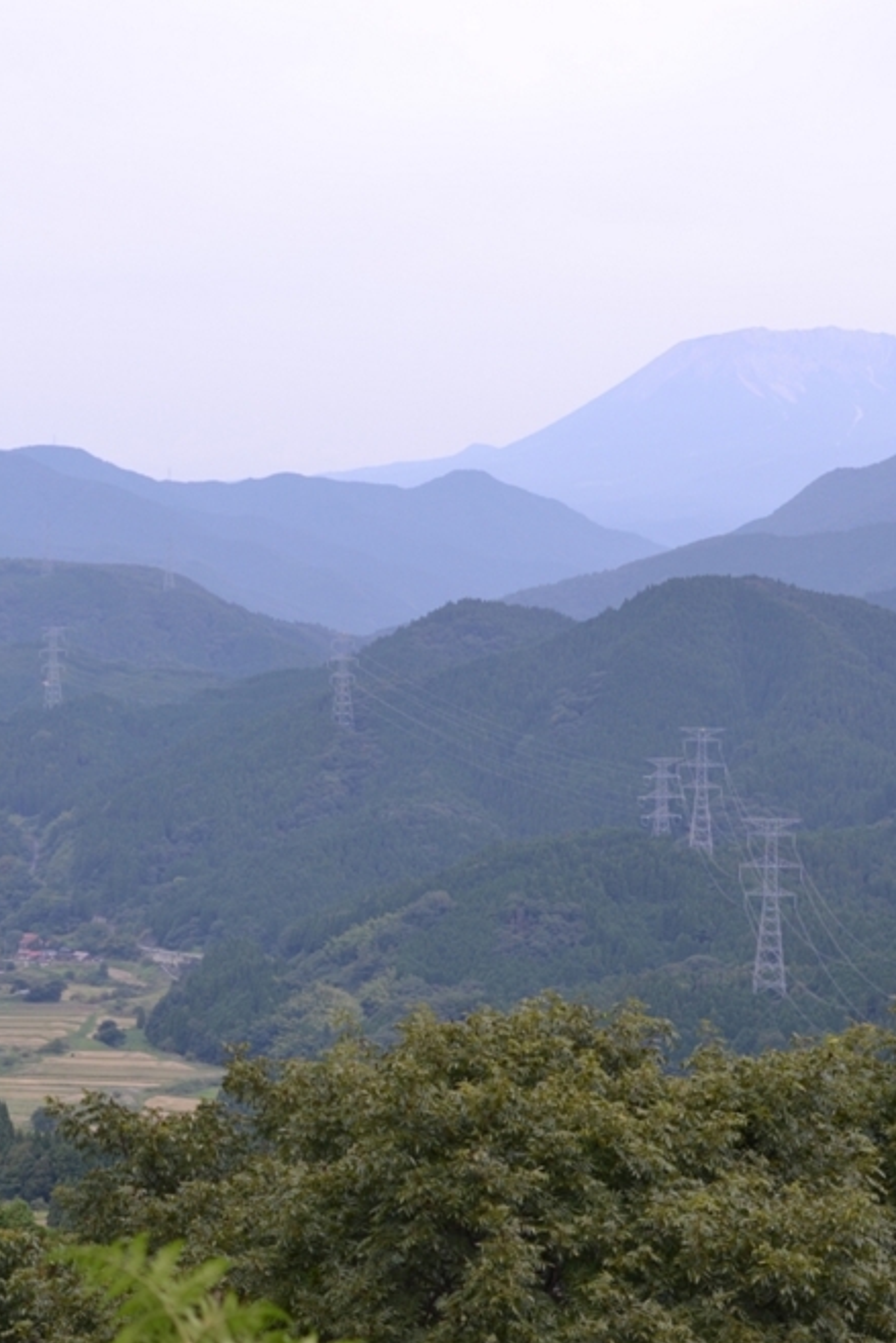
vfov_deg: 25.4
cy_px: 673
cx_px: 235
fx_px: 2976
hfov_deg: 17.0
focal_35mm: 80
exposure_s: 1/500
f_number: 3.2
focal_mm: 35
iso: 200
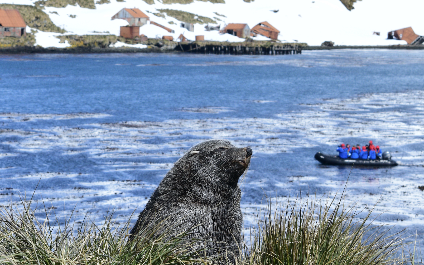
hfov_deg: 14.5
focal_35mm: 144
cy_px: 128
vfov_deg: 9.1
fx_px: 1664
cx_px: 174
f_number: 9
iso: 400
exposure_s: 1/320
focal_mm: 70
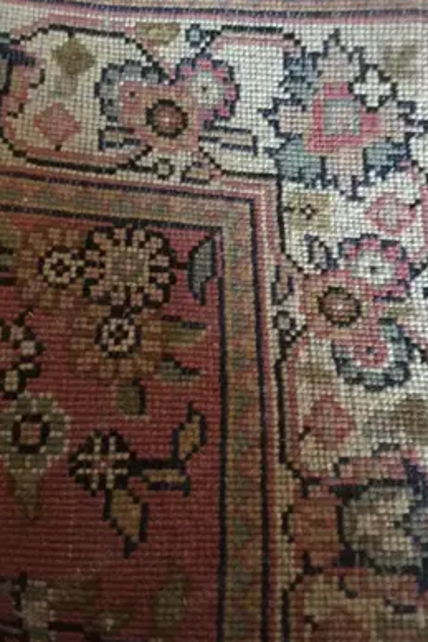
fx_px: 553
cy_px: 319
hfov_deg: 42.3
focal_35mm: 31
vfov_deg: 60.3
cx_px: 202
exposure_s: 1/17
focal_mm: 4.15
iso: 500
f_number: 2.2
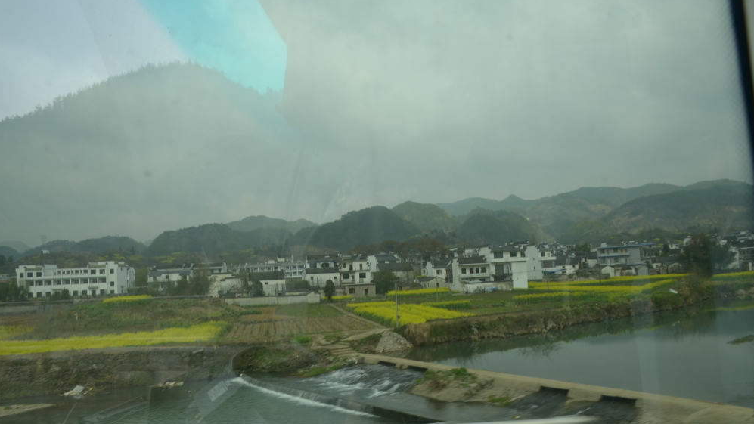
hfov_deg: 66.1
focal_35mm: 29
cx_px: 372
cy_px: 223
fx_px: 580
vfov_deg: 40.2
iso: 160
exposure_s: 1/125
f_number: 5.6
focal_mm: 18
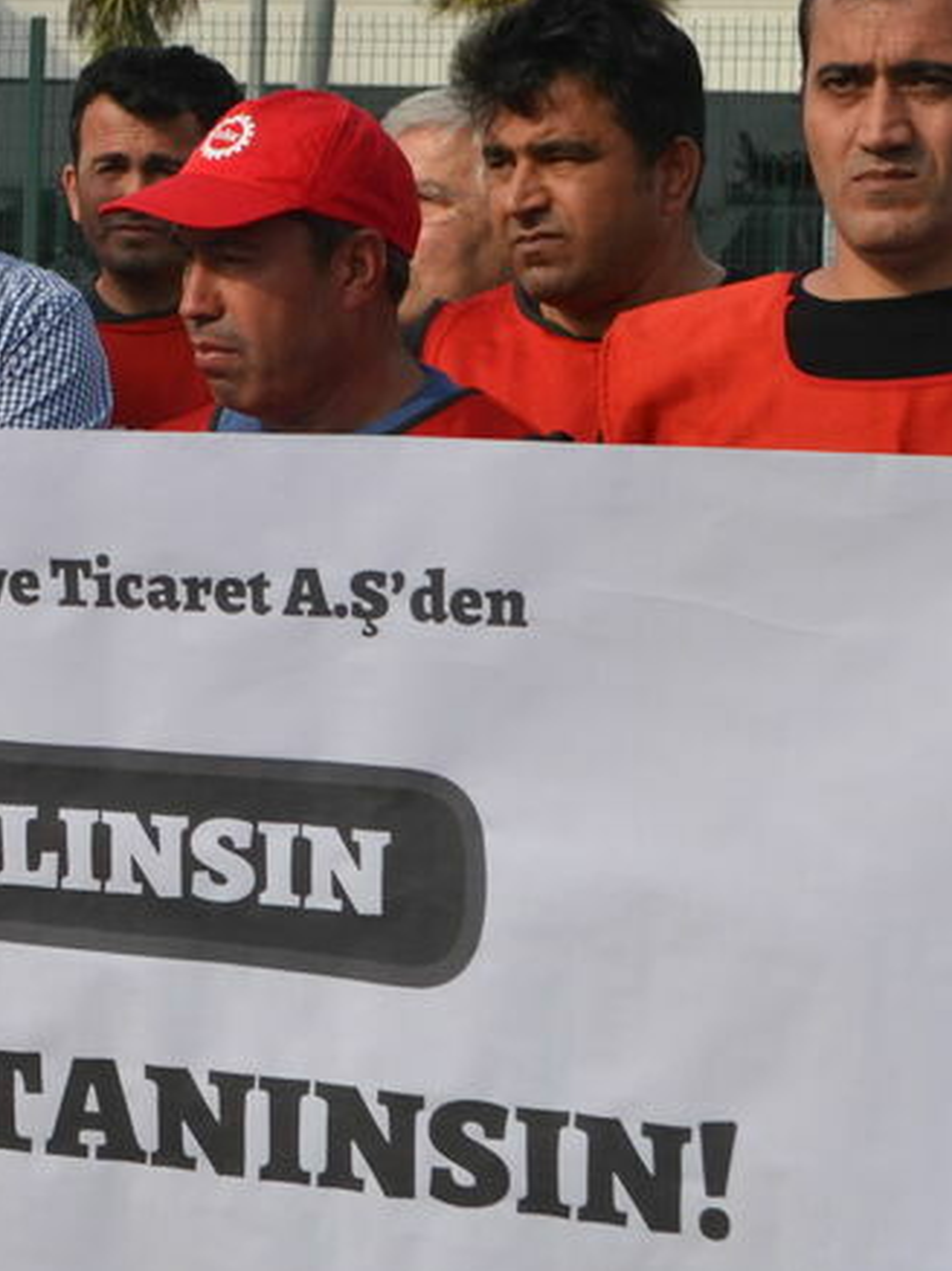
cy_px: 321
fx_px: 4955
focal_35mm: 135
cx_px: -528
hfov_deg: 10.5
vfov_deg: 14.6
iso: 100
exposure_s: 1/250
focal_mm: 32
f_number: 8
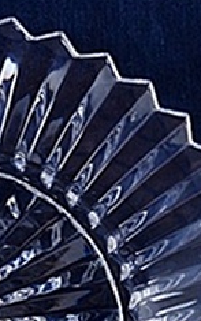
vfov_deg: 7.3
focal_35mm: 287
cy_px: 323
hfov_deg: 4.6
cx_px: -59
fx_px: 2512
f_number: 5.6
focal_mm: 55
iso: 200
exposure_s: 1/3
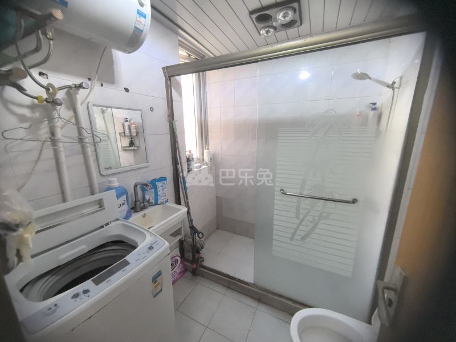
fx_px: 171
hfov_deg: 106.2
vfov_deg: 89.9
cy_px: 171
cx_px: 228
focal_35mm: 13
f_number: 2.2
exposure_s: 1/33.3
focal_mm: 1.95
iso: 320
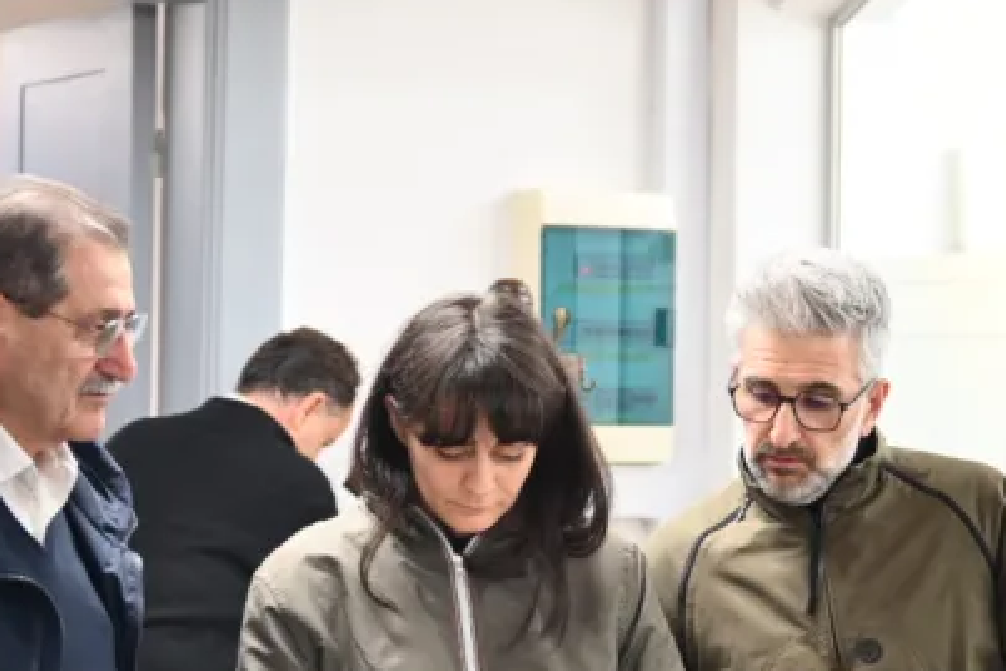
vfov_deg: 12.8
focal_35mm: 107
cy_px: 402
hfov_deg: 19.1
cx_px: 538
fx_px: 2990
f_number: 2.8
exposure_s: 1/80
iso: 1250
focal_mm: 42
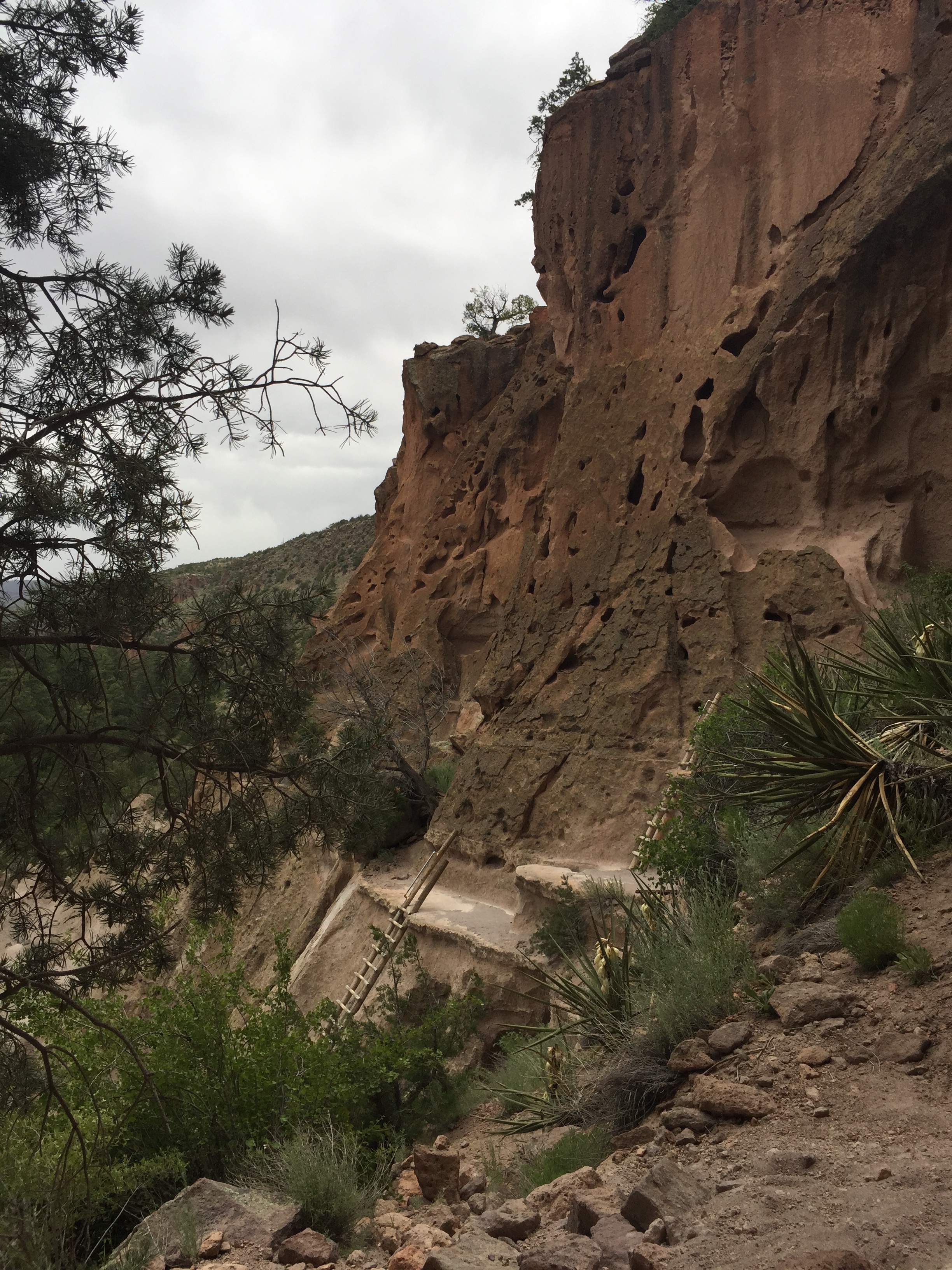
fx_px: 1063
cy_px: 635
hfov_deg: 48.2
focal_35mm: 29
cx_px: 476
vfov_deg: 61.7
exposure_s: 1/314
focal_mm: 4.15
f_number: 2.2
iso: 32
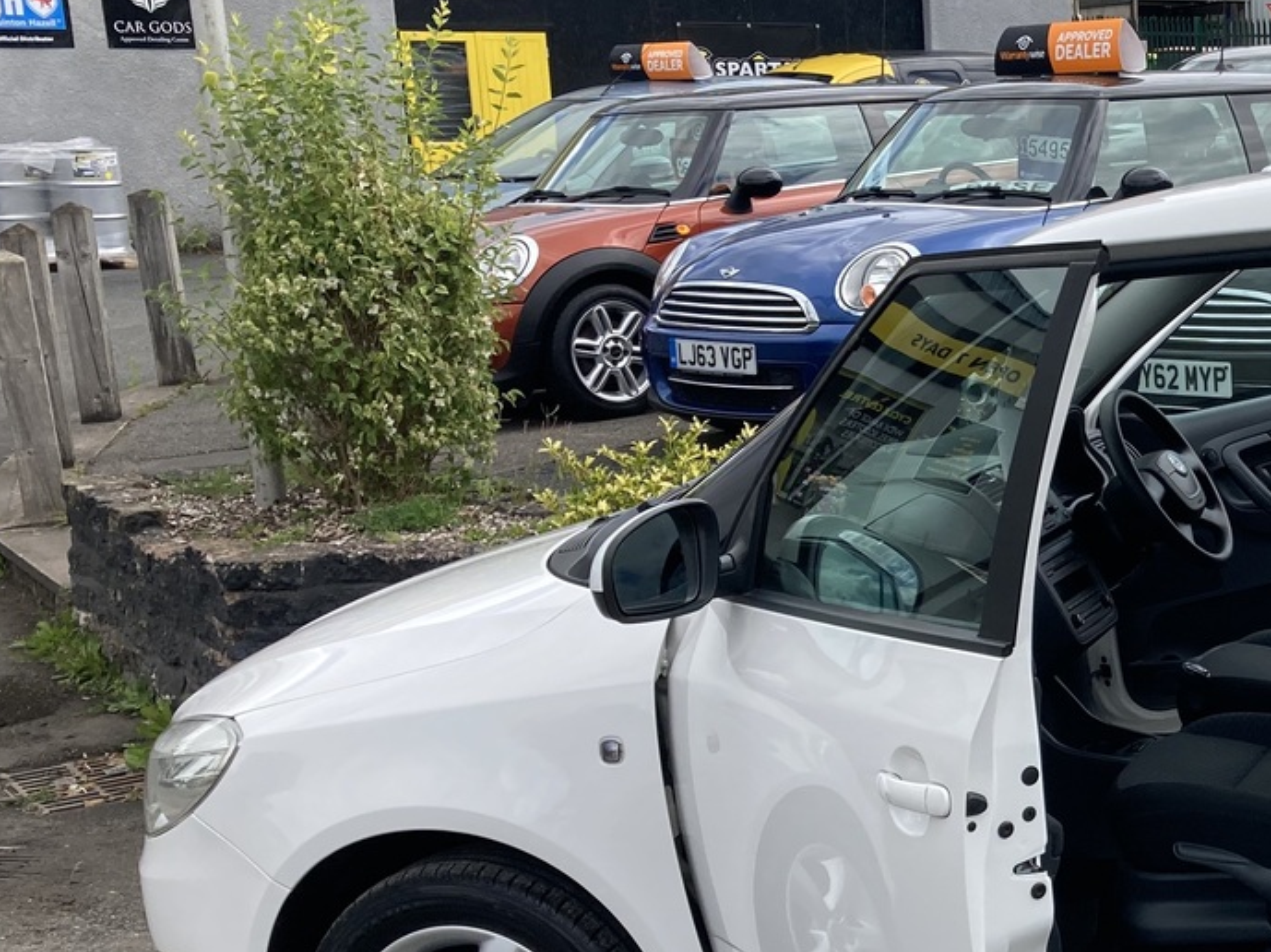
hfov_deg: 29.0
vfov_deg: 23.8
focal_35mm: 61
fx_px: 2239
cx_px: 1363
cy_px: 667
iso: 20
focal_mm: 3.99
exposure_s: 1/1499
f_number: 1.8
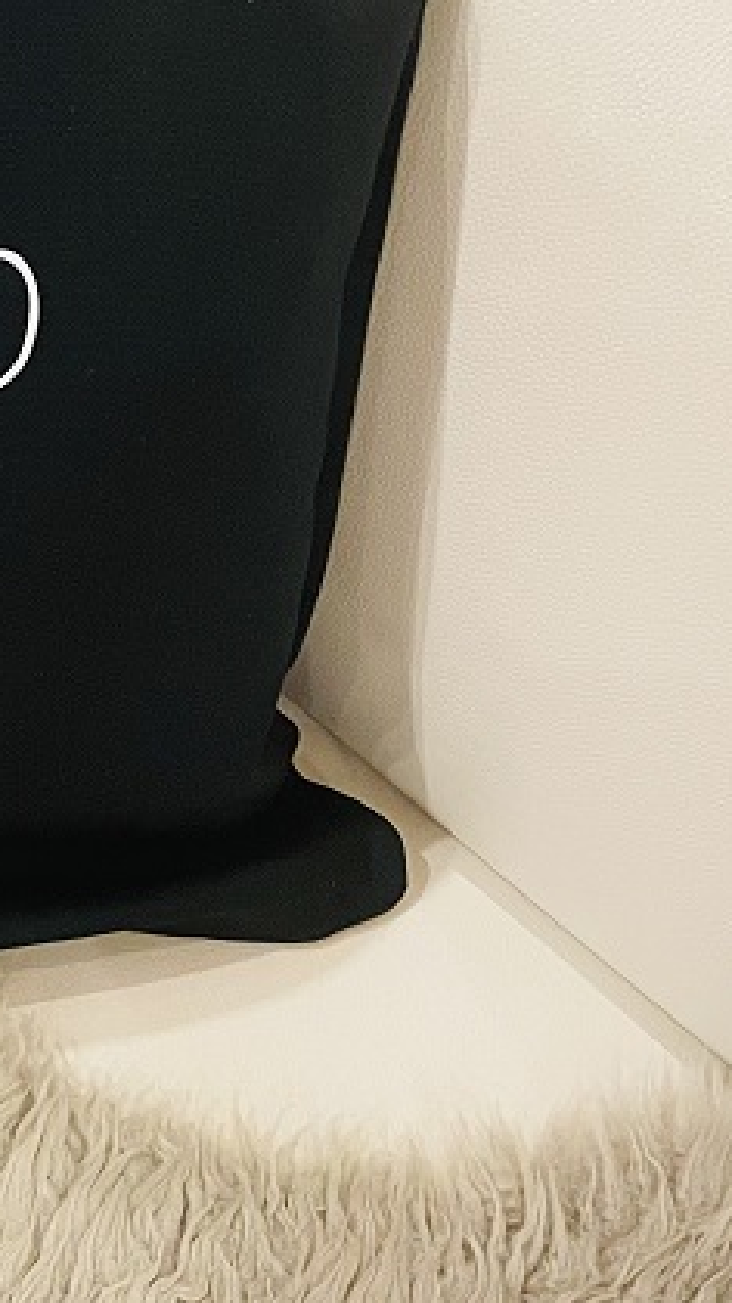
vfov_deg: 30.8
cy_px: 465
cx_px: -388
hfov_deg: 16.1
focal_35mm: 68
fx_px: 2348
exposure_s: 1/50
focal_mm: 4.2
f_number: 1.6
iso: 400
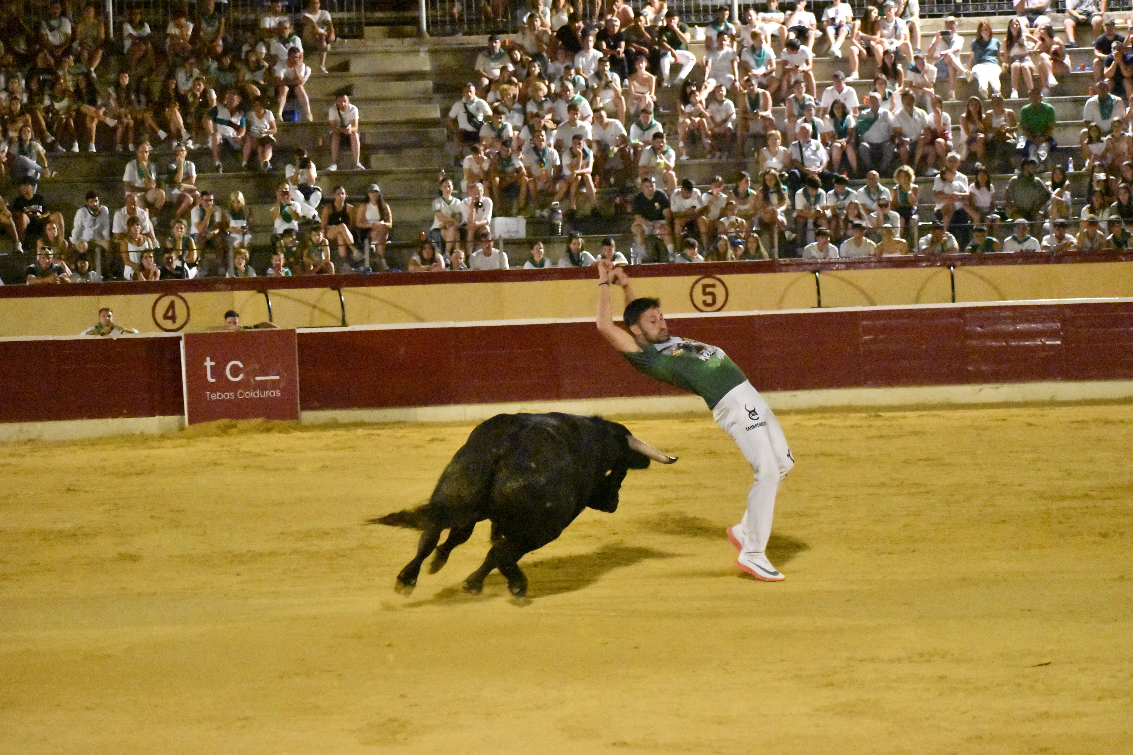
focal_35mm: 108
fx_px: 3399
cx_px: 566
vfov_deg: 12.7
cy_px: 378
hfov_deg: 18.9
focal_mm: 72
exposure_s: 1/400
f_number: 5
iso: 25600
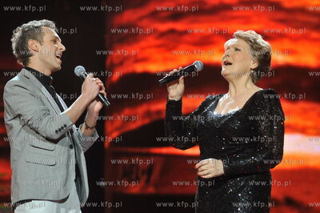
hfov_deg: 12.1
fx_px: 1510
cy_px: 106
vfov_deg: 8.1
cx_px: 160
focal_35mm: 170
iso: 3200
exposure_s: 1/200
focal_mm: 170
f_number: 5.6
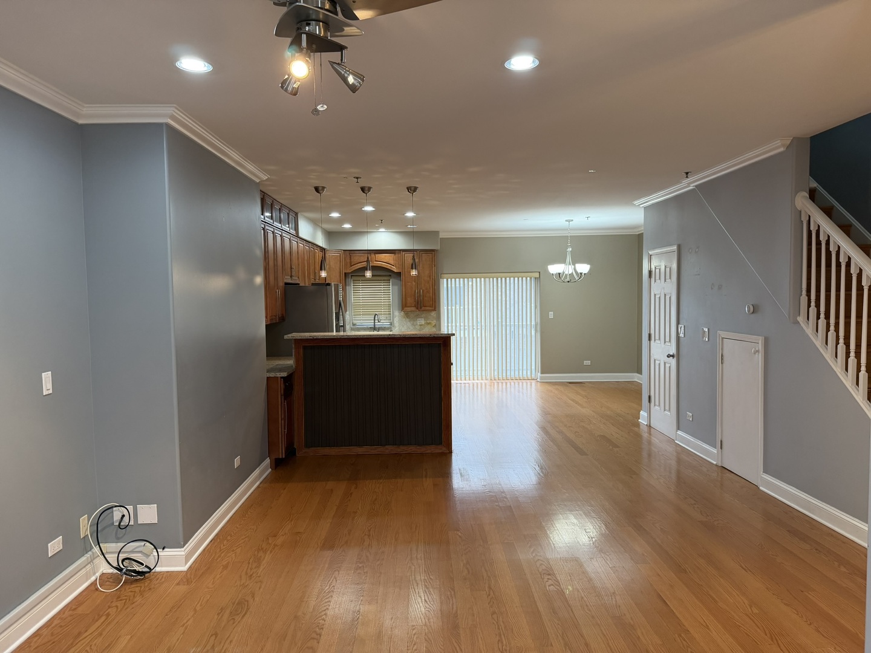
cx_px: 436
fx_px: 604
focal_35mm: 24
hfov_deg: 71.6
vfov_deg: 56.8
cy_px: 326
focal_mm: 6.76
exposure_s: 1/120
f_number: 1.78
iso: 250
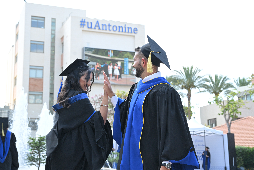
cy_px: 85
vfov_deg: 25.1
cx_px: 127
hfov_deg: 36.9
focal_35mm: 54
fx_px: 381
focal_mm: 54
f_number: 5.6
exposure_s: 1/320
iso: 400
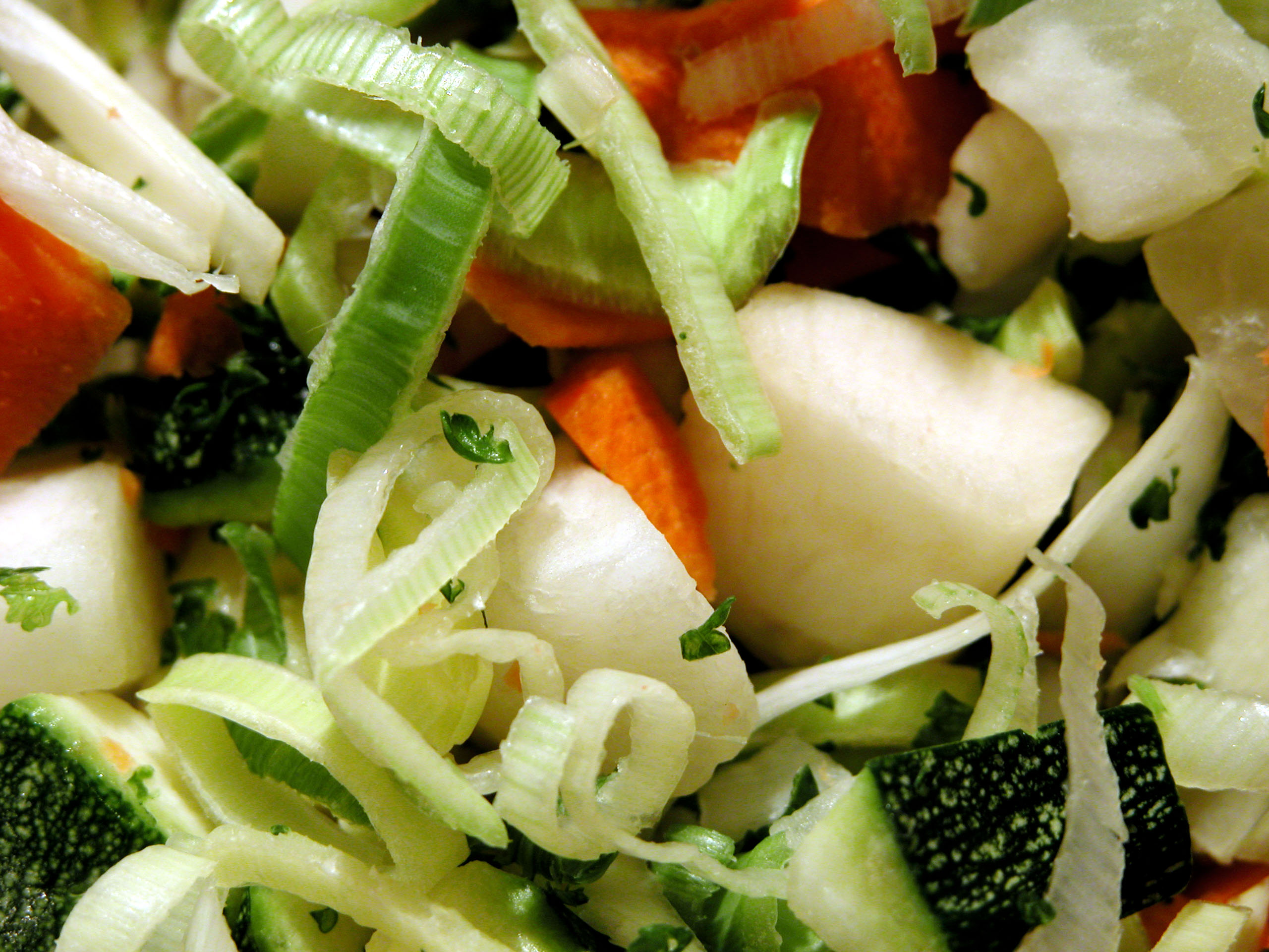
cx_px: 634
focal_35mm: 146
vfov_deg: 10.2
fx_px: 5352
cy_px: 476
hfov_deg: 13.5
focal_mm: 37.7
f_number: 3.9
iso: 100
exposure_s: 1/9.6
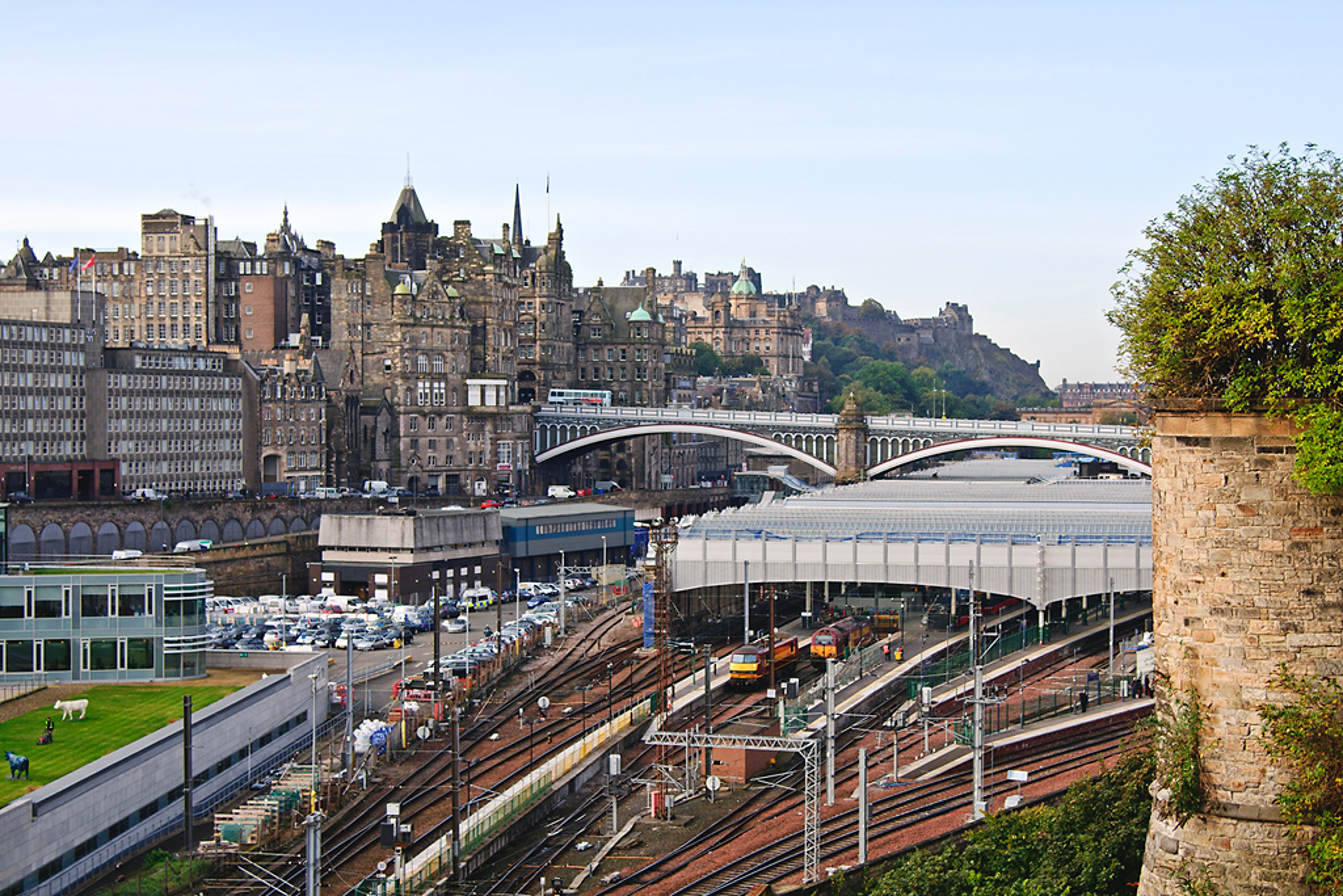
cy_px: 448
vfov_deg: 22.6
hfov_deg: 33.4
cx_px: 672
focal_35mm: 60
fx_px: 2238
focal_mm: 40
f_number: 4
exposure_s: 1/800
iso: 200
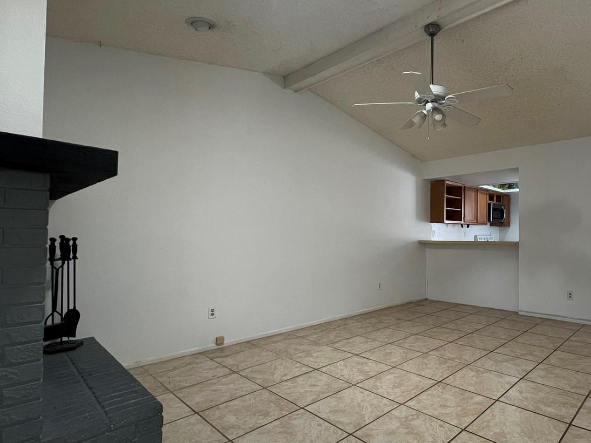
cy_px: 227
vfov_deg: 68.7
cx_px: 400
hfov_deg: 81.4
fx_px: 324
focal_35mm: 19
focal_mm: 1.57
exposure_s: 1/60
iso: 160
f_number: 1.8
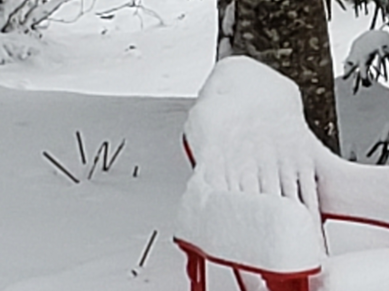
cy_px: 201
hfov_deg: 27.9
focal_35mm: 62
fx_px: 697
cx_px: 447
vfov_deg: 23.5
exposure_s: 1/249
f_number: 2.4
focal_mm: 4.3
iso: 50
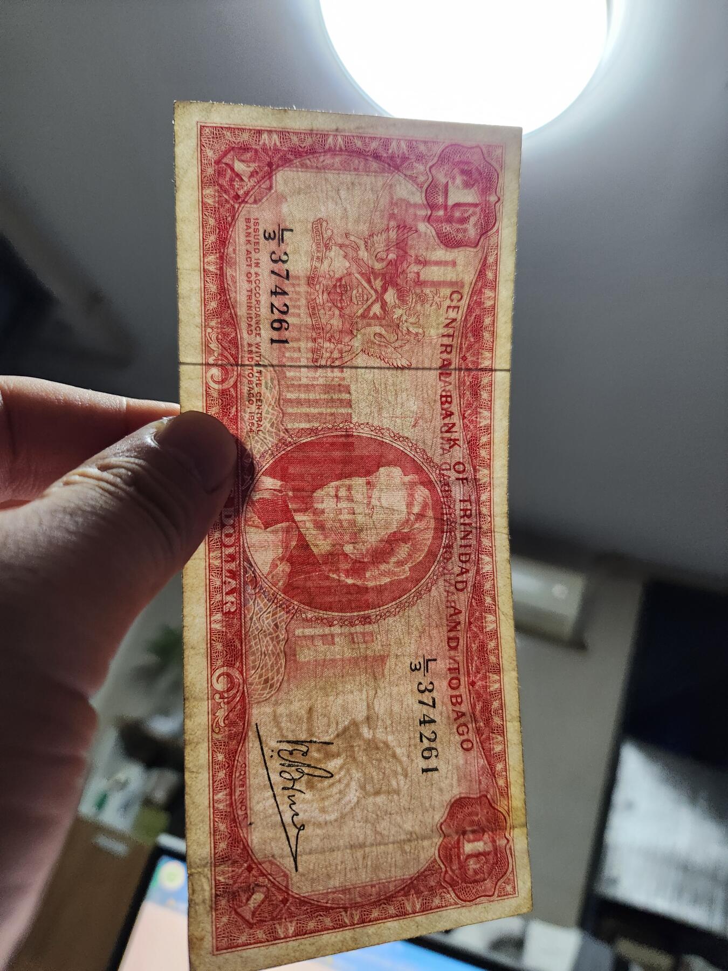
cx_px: 364
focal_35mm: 23
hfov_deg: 58.9
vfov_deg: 73.9
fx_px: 645
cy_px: 486
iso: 640
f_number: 1.8
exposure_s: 1/100
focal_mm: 5.4
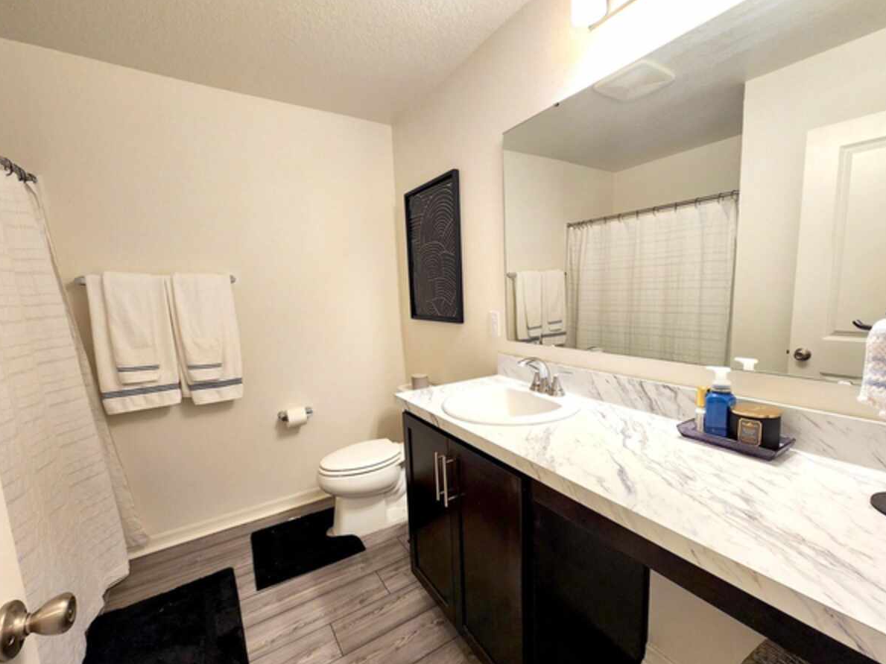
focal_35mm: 14
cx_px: 468
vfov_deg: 85.6
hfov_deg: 102.0
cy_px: 350
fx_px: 358
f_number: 2.2
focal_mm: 2.2
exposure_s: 1/60
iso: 125
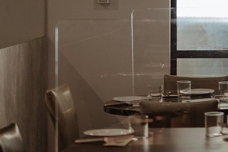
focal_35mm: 181
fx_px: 1147
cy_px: -35
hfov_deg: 11.1
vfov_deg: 7.5
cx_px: 287
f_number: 1.4
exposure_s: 1/70
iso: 200
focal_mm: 35
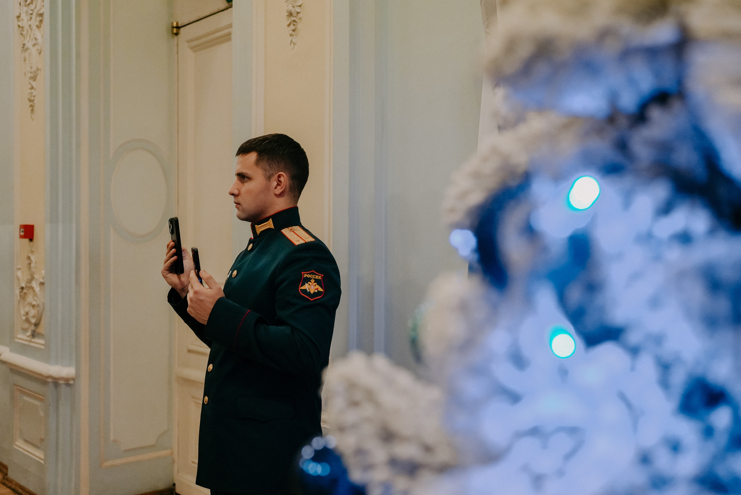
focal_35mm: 35
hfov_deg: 54.4
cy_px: 248
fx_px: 721
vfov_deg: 37.9
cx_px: 370
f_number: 3.2
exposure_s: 1/400
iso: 2500
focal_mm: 35
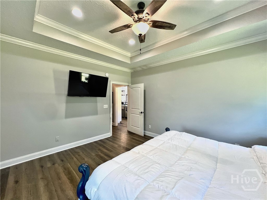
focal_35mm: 13
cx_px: 134
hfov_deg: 106.2
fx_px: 100
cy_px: 100
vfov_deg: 89.9
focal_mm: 1.57
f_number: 1.8
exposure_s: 1/60
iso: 160
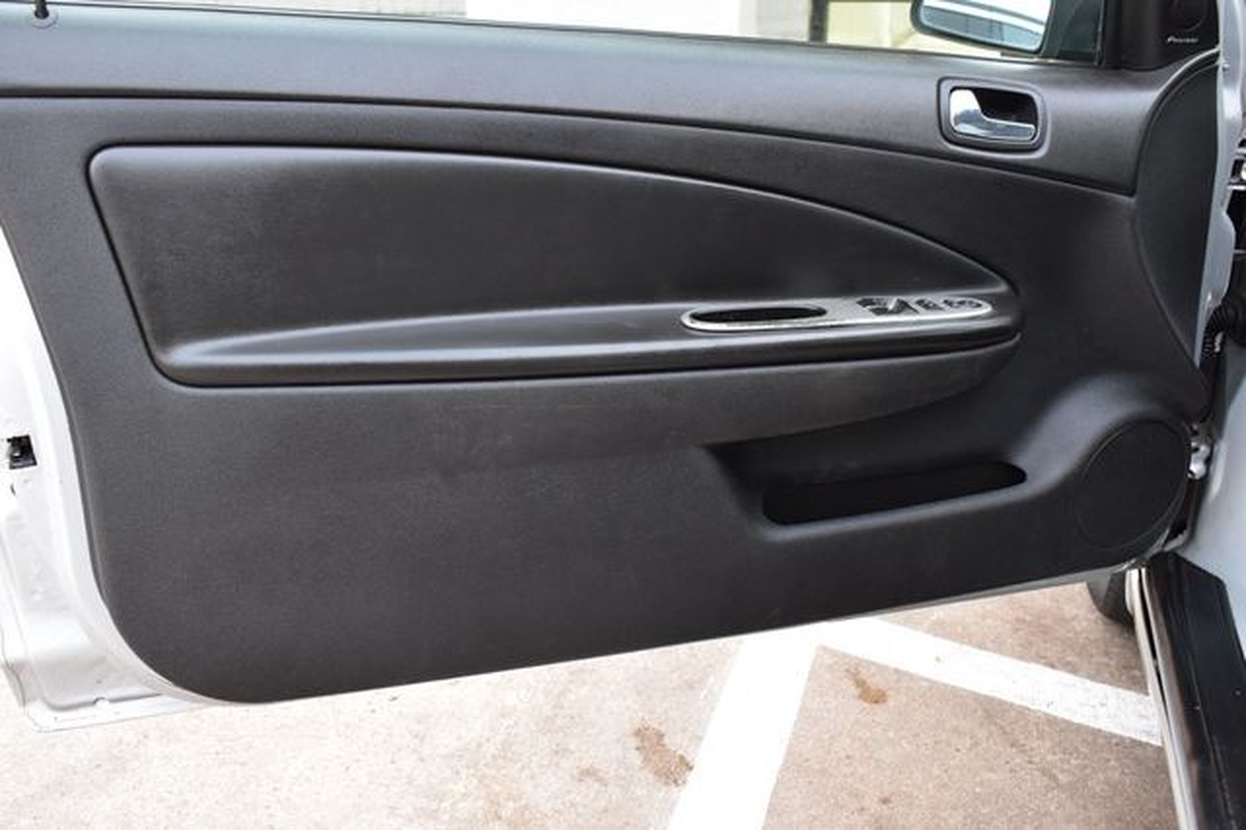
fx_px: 1245
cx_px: 623
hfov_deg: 53.2
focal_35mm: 36
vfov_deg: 36.8
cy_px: 415
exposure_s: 1/15
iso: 1000
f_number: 6.3
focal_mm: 24
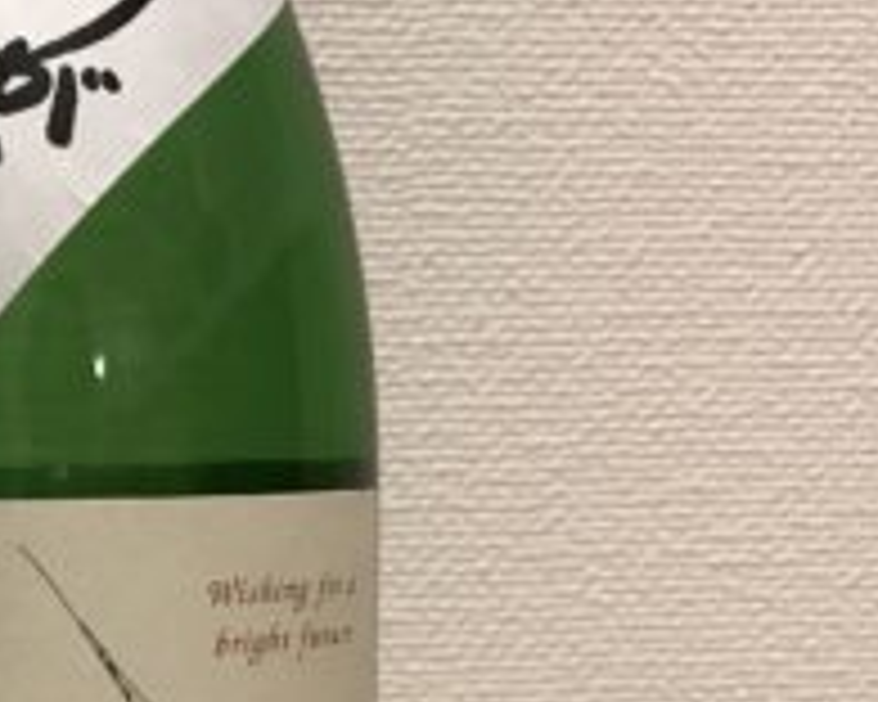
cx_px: 14
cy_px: 756
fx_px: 2183
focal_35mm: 84
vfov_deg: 17.7
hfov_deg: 22.0
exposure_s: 1/17
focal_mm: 3.99
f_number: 1.8
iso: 64
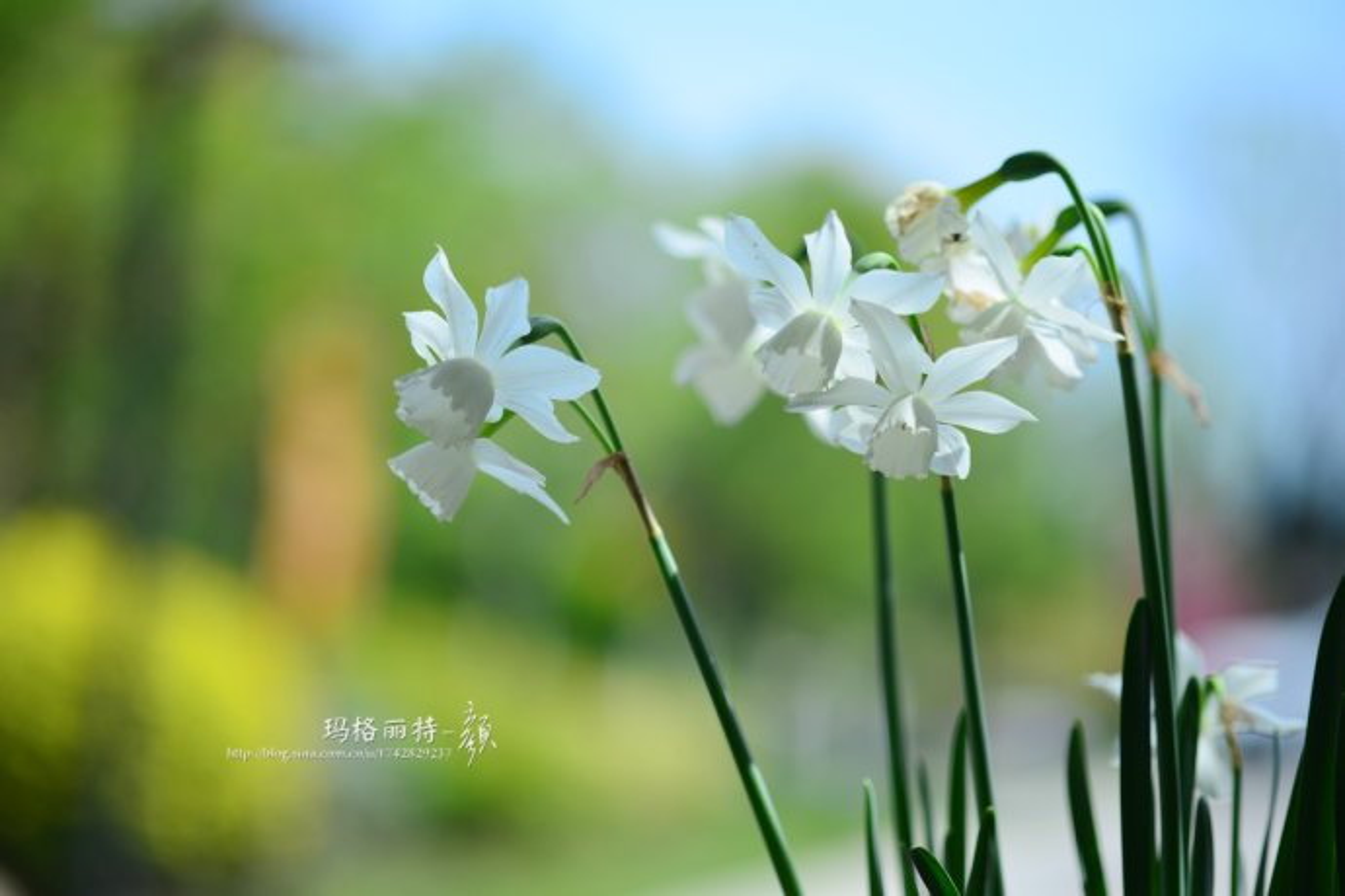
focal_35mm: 105
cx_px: 672
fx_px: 3923
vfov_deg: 13.0
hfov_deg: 19.5
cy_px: 448
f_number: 4
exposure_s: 1/2500
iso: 200
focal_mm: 105
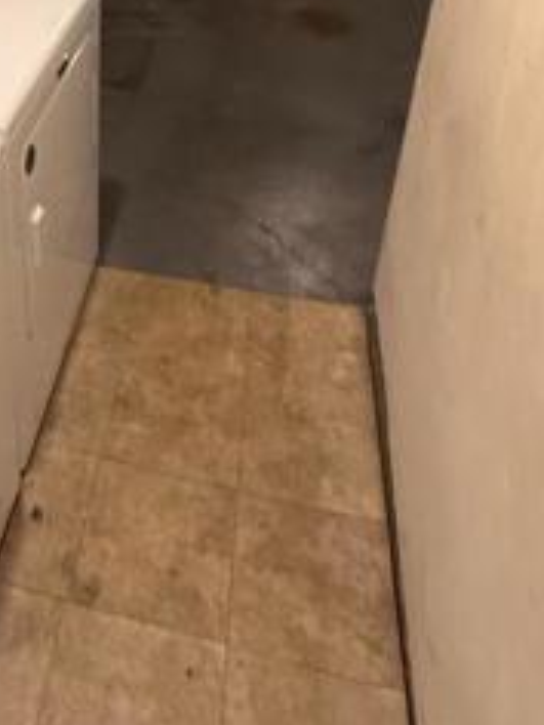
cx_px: 61
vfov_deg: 43.8
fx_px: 796
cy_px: 46
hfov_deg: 35.6
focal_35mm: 38
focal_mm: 2.22
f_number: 2.2
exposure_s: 1/60
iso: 400
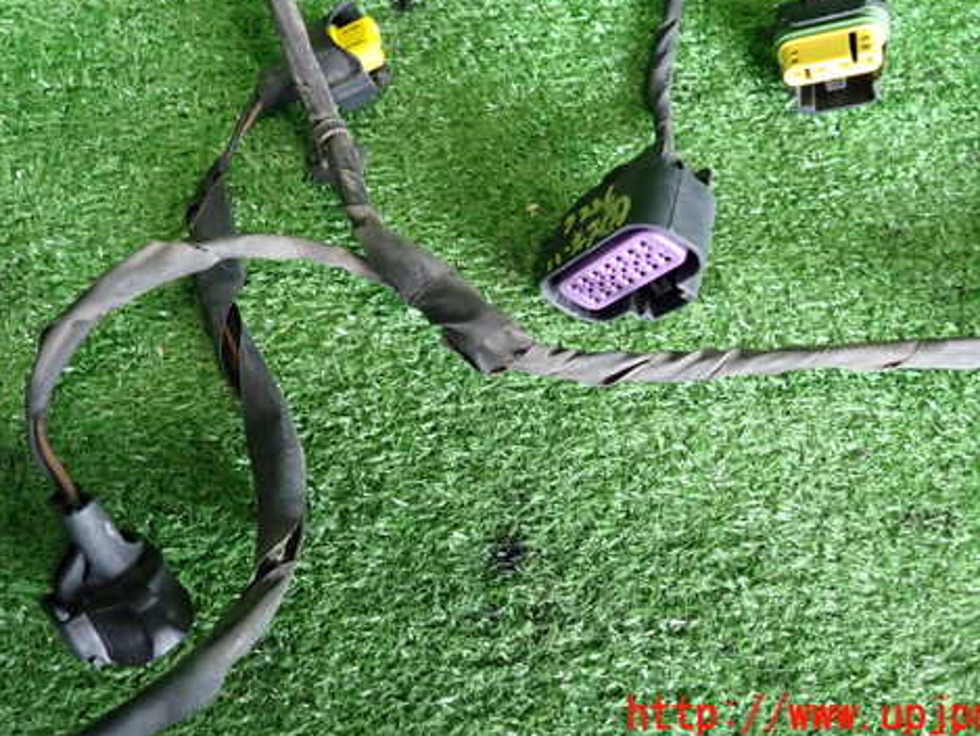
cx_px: 472
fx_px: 906
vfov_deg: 43.8
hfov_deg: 56.8
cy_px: 272
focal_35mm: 32
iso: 320
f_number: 2
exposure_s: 1/30
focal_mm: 4.5
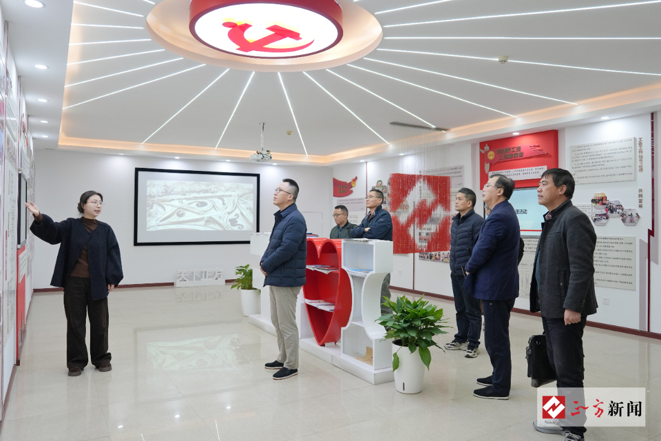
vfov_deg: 53.1
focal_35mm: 24
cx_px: 330
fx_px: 441
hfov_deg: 73.8
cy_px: 220
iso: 640
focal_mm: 24
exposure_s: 1/200
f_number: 2.8
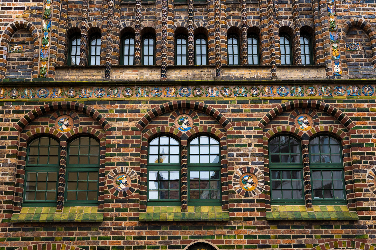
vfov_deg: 21.8
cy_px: 125
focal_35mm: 62
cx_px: 188
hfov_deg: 32.3
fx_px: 650
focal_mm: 41.5
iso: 250
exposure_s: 1/160
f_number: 8
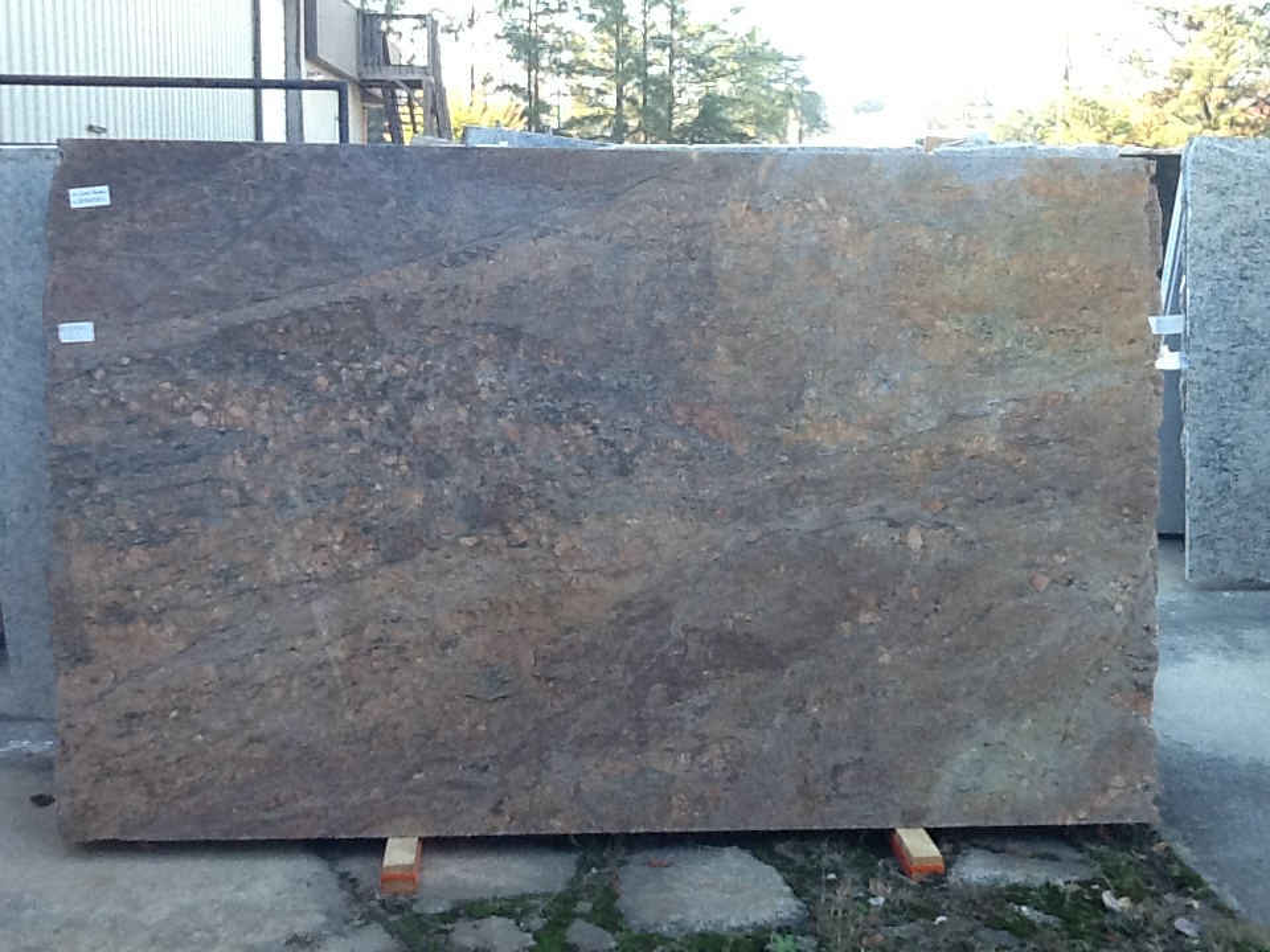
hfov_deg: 42.9
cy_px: 476
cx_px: 635
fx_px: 1614
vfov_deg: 32.9
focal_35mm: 44
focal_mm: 2.03
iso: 64
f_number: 2.4
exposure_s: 1/120
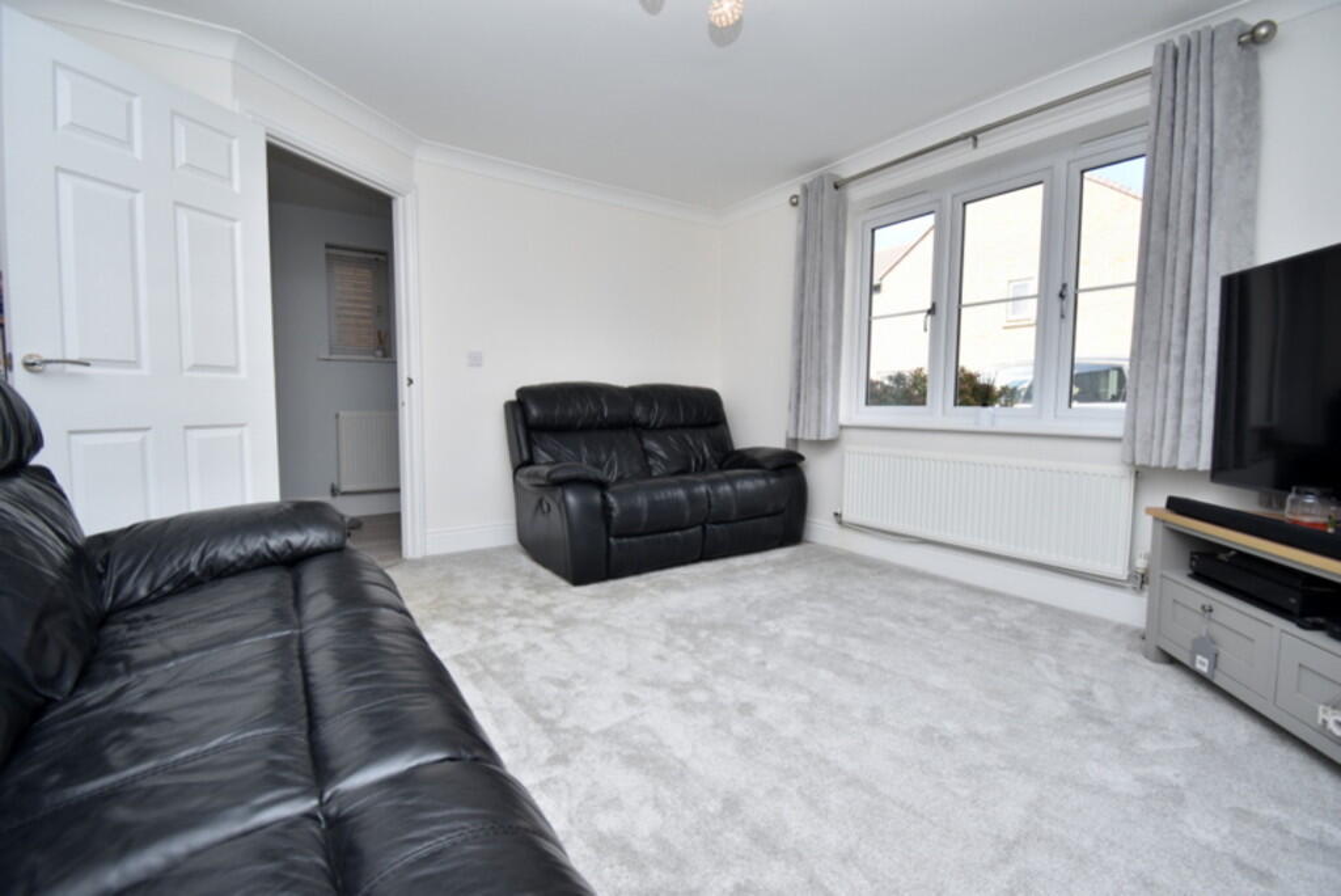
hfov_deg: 100.4
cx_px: 670
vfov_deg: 77.4
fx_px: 559
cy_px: 448
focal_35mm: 15
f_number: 4.5
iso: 100
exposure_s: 1/125
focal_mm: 10
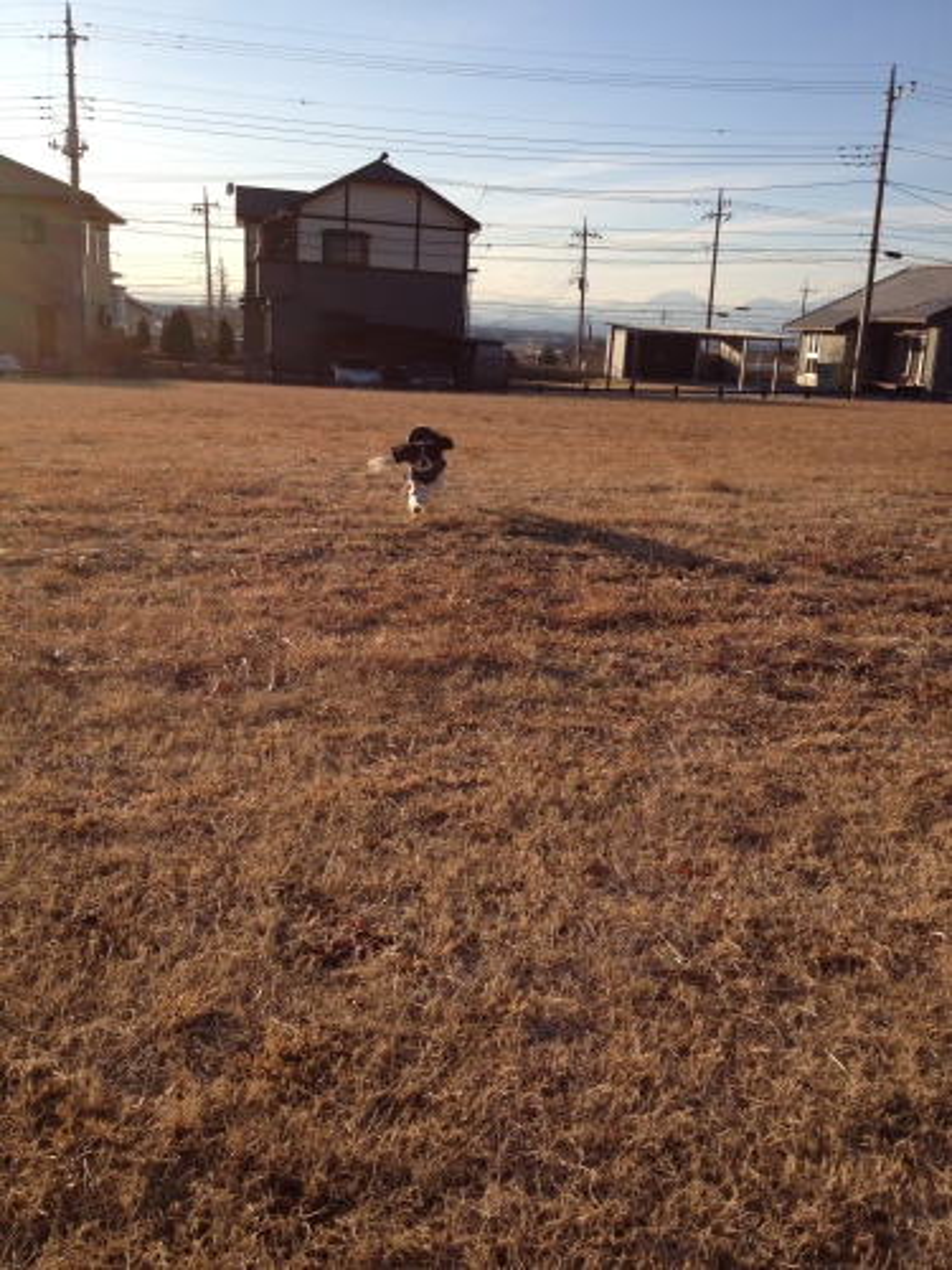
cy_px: 635
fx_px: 1283
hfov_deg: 40.7
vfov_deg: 52.6
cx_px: 476
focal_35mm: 35
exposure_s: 1/1255
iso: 50
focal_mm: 4.28
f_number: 2.4
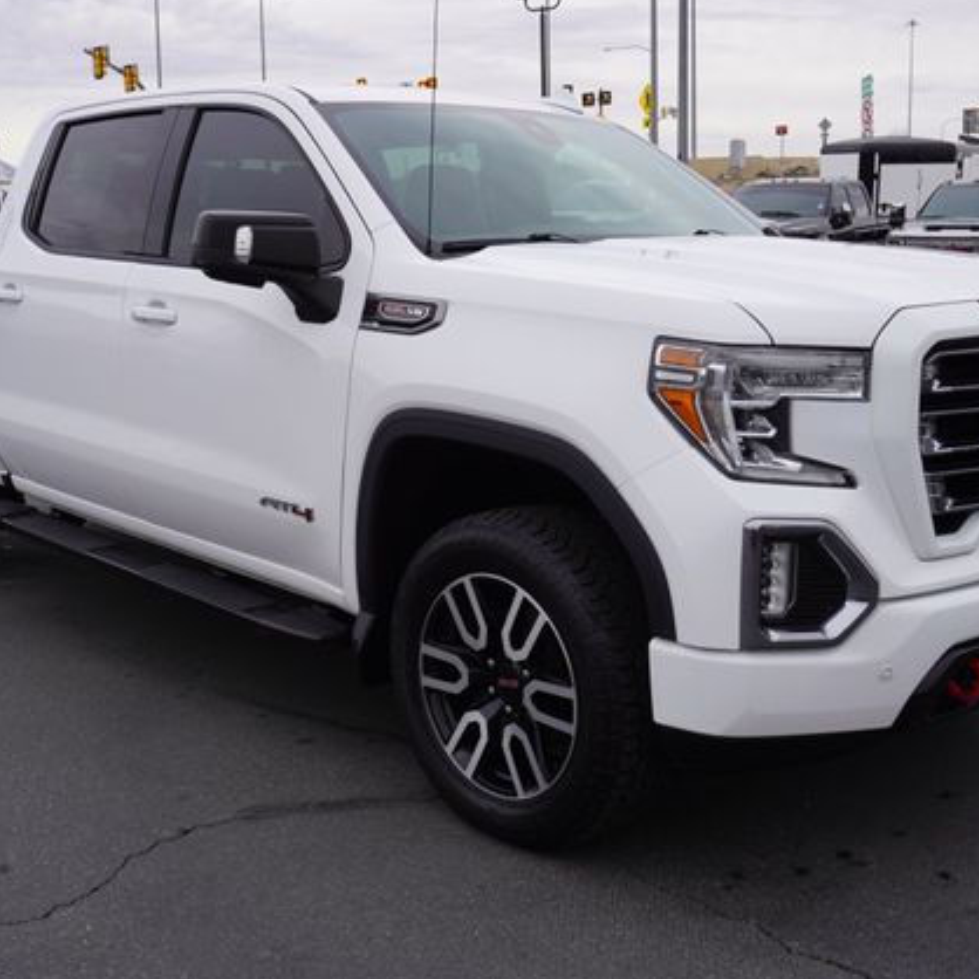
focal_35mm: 43
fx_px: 1376
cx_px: 480
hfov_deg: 39.2
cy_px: 485
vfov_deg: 39.2
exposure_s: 1/100
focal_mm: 22
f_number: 7.1
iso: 100
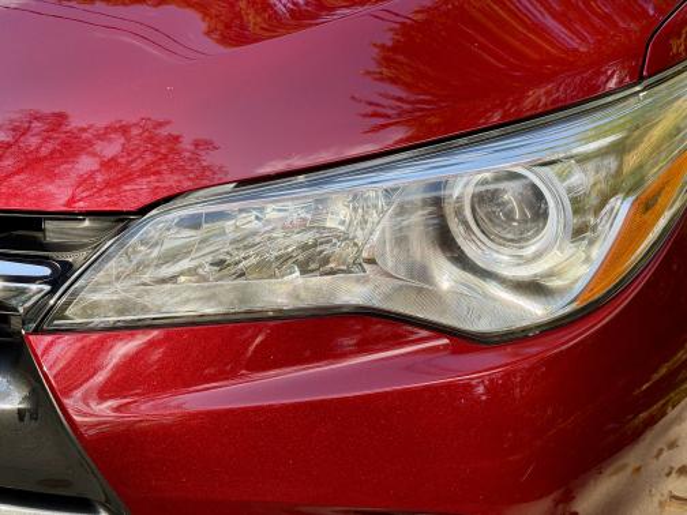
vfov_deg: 30.3
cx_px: 344
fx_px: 953
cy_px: 258
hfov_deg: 39.7
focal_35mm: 48
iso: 80
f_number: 1.78
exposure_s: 1/1041
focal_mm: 6.76
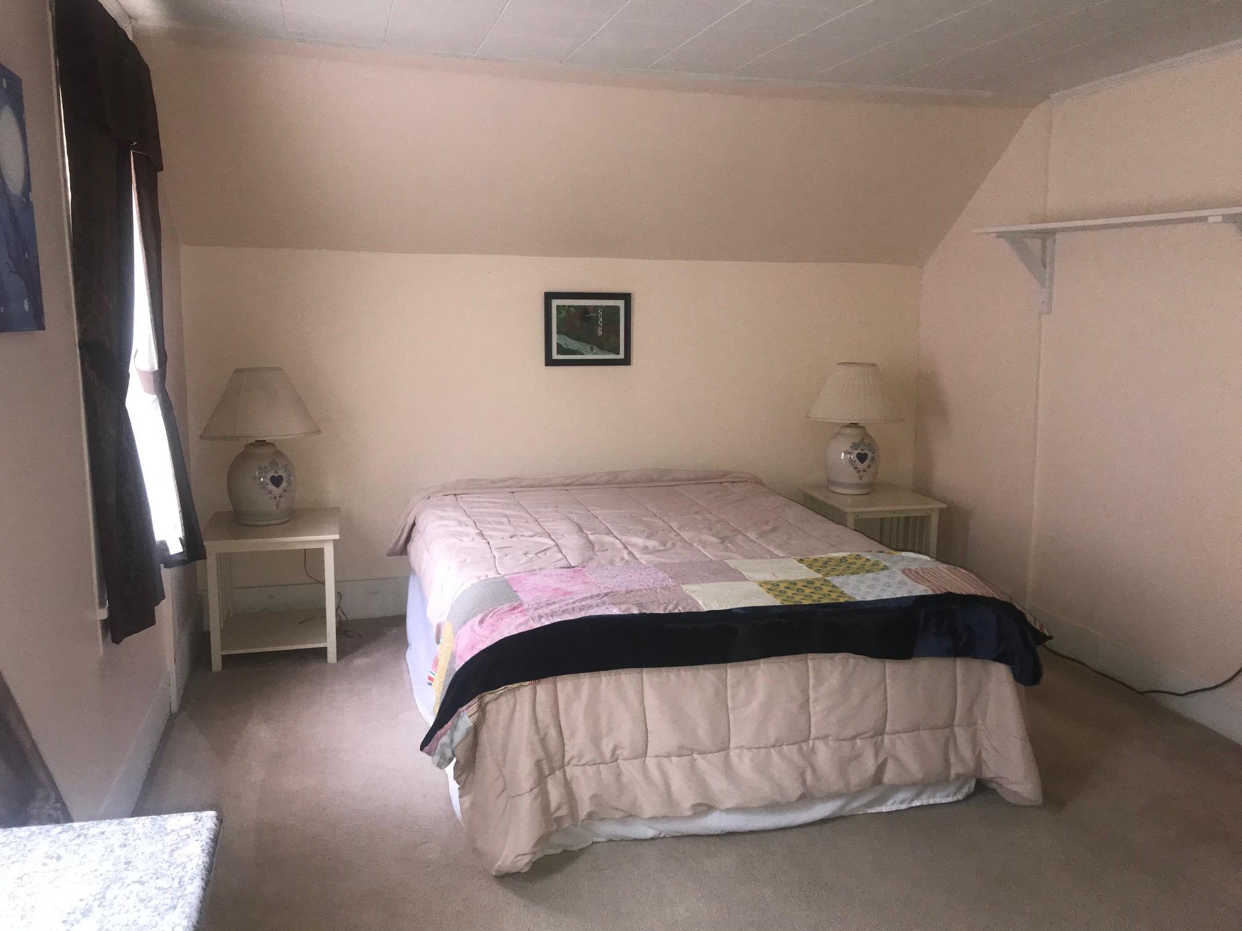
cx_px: 621
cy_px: 466
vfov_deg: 49.7
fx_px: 1005
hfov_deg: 63.4
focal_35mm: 28
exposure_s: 1/30
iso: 80
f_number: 1.8
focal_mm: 3.99
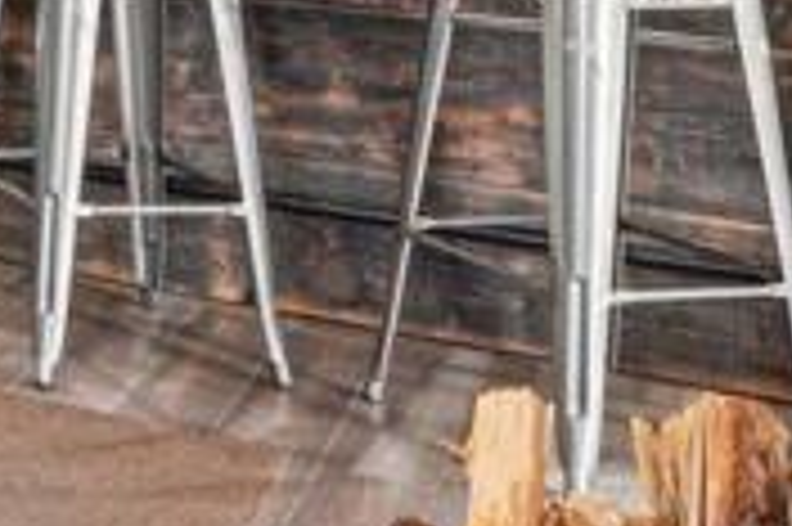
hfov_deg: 15.4
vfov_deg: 13.5
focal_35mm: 93
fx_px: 2044
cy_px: -360
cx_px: -968
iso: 400
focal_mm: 16
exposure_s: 1/3.33
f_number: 8
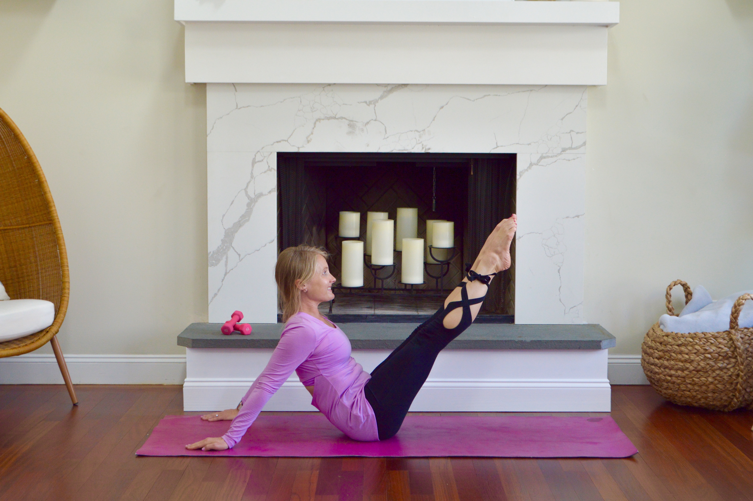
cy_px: 250
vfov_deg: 22.6
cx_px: 376
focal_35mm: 60
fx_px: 1254
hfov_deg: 33.4
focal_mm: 40
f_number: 5.6
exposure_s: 1/60
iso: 400
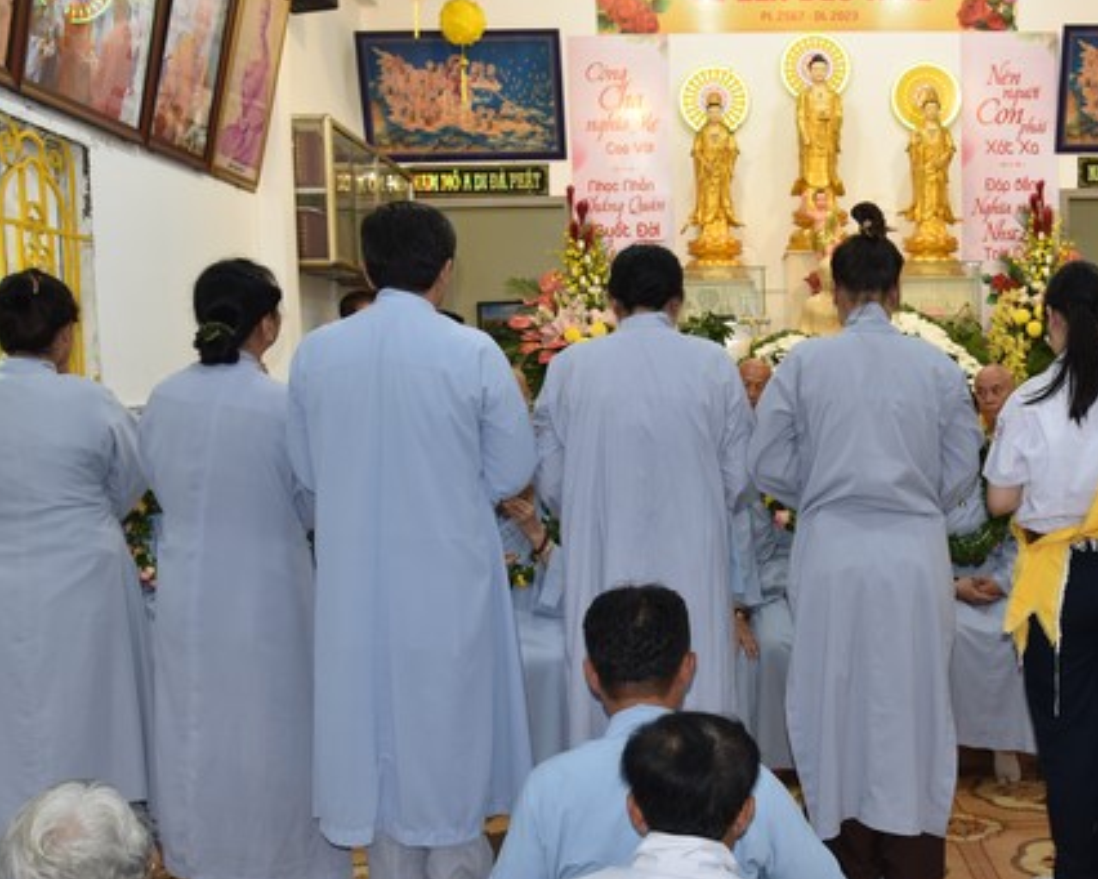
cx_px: 794
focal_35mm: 43
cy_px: 449
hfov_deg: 41.9
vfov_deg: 34.9
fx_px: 1398
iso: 800
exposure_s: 1/100
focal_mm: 30
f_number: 5
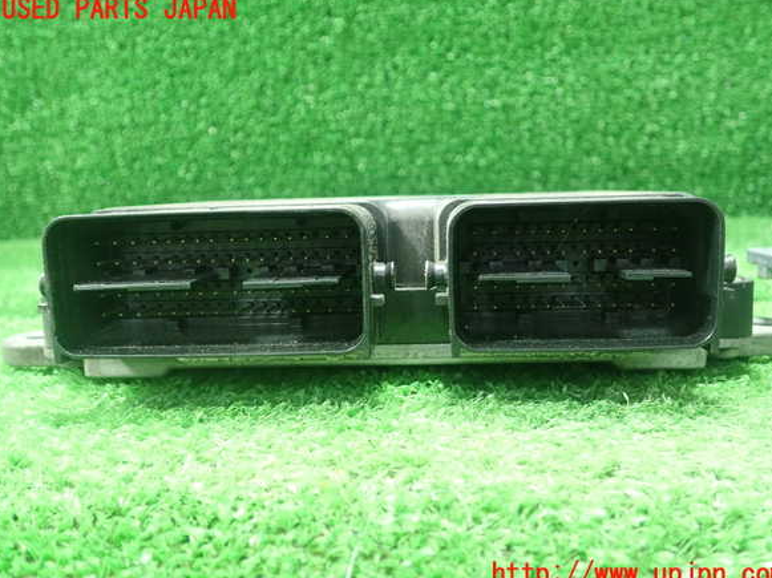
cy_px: 292
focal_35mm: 31
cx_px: 393
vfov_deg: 45.4
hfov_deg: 58.4
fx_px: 691
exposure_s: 1/50
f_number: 2.3
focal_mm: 5.5
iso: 800
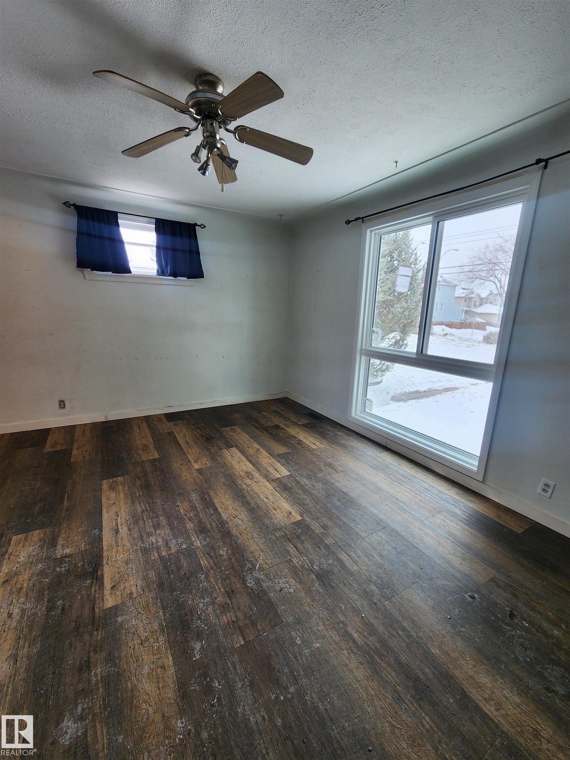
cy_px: 380
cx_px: 285
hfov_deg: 89.9
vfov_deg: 106.2
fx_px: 285
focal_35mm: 13
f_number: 2.2
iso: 80
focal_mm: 2.2
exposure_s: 1/120
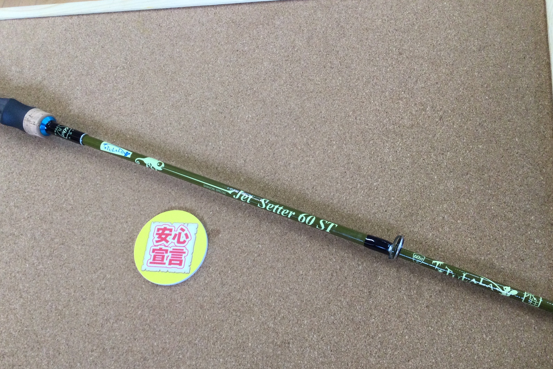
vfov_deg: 39.9
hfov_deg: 57.2
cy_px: 199
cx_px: 273
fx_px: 507
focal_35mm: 33
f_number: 2.4
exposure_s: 1/30
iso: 40
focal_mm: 3.3
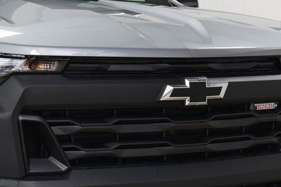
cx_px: 169
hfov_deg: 19.8
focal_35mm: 103
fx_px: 804
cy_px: 121
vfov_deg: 13.3
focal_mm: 52
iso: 500
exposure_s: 1/15
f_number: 6.3
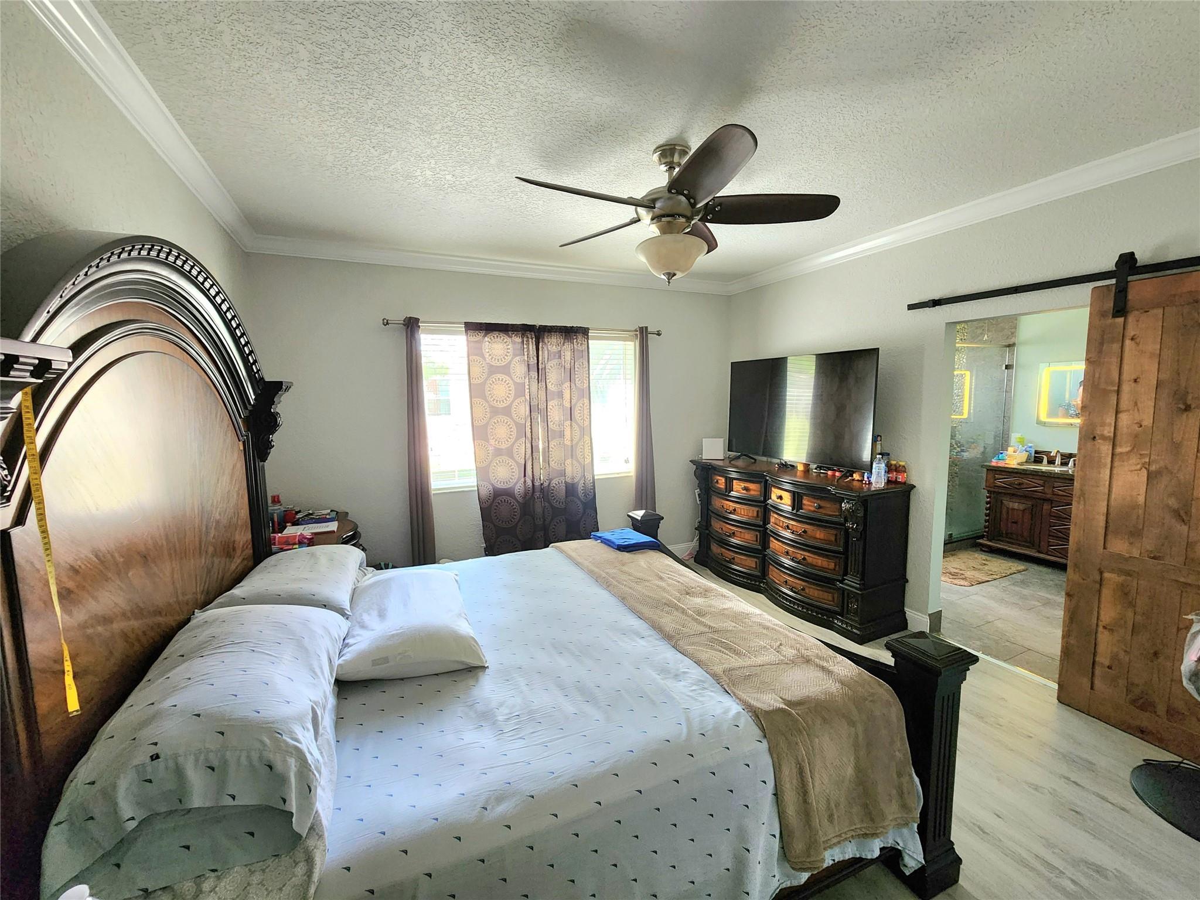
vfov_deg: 89.9
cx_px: 600
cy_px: 450
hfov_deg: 106.2
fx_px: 451
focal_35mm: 13
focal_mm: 2.2
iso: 320
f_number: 2.2
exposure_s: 1/40
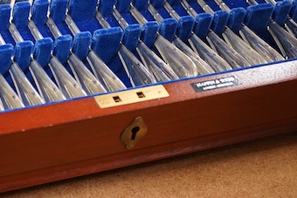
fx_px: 982
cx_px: -2
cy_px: -2
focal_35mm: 119
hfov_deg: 16.8
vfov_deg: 11.4
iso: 1250
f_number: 3.5
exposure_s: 1/125
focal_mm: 30
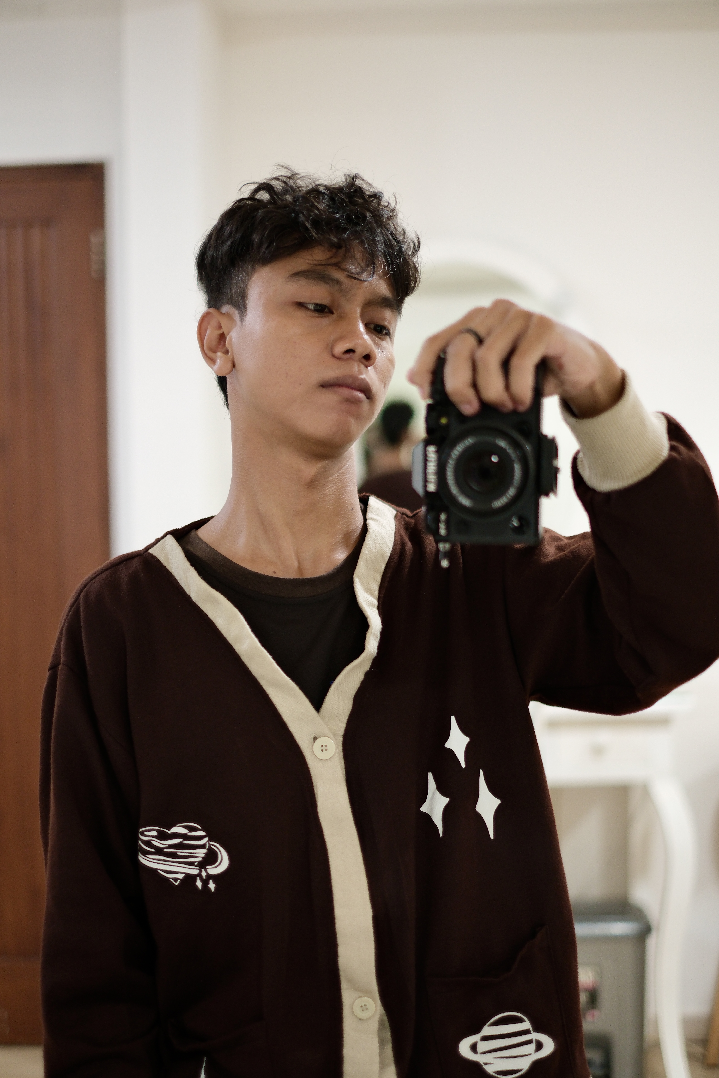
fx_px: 1588
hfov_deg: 25.5
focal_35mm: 53
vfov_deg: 37.5
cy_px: 539
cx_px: 360
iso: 640
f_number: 1.4
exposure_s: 1/125
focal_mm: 35
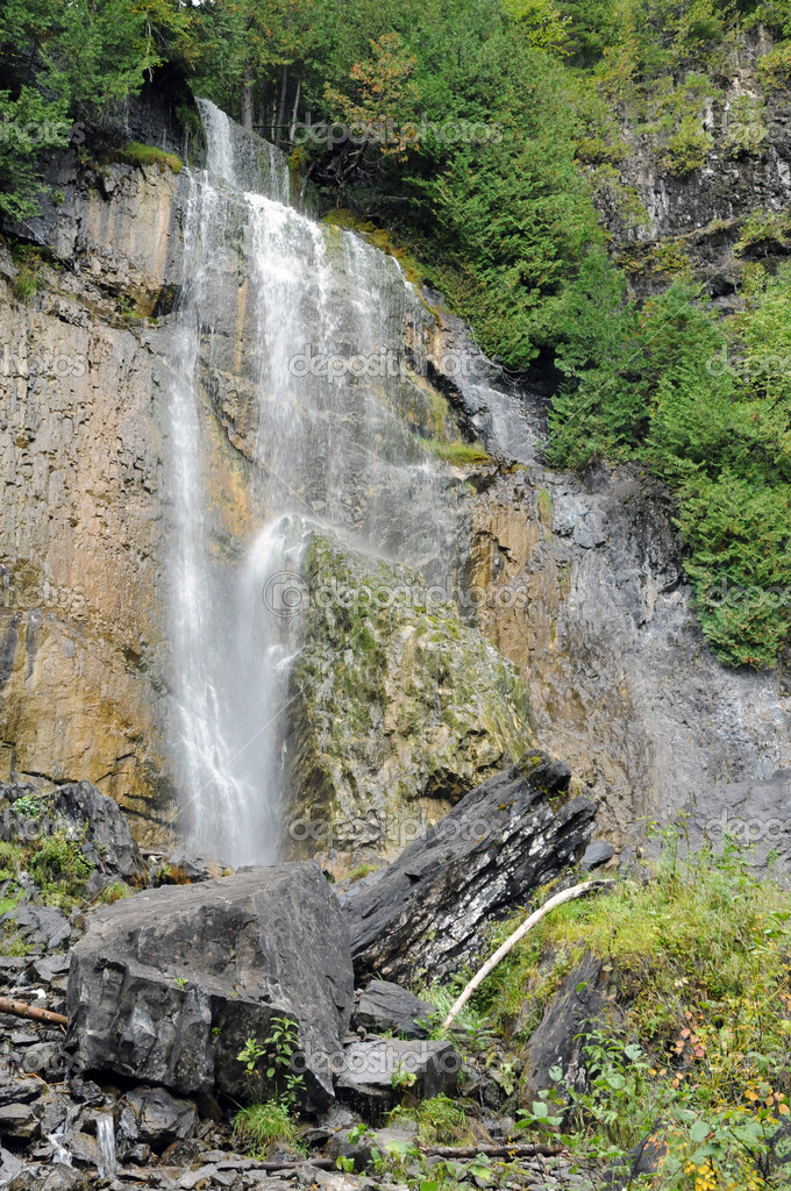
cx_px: 396
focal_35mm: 45
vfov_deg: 43.7
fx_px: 1487
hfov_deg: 29.8
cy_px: 596
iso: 800
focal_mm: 30
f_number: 8
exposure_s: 1/60
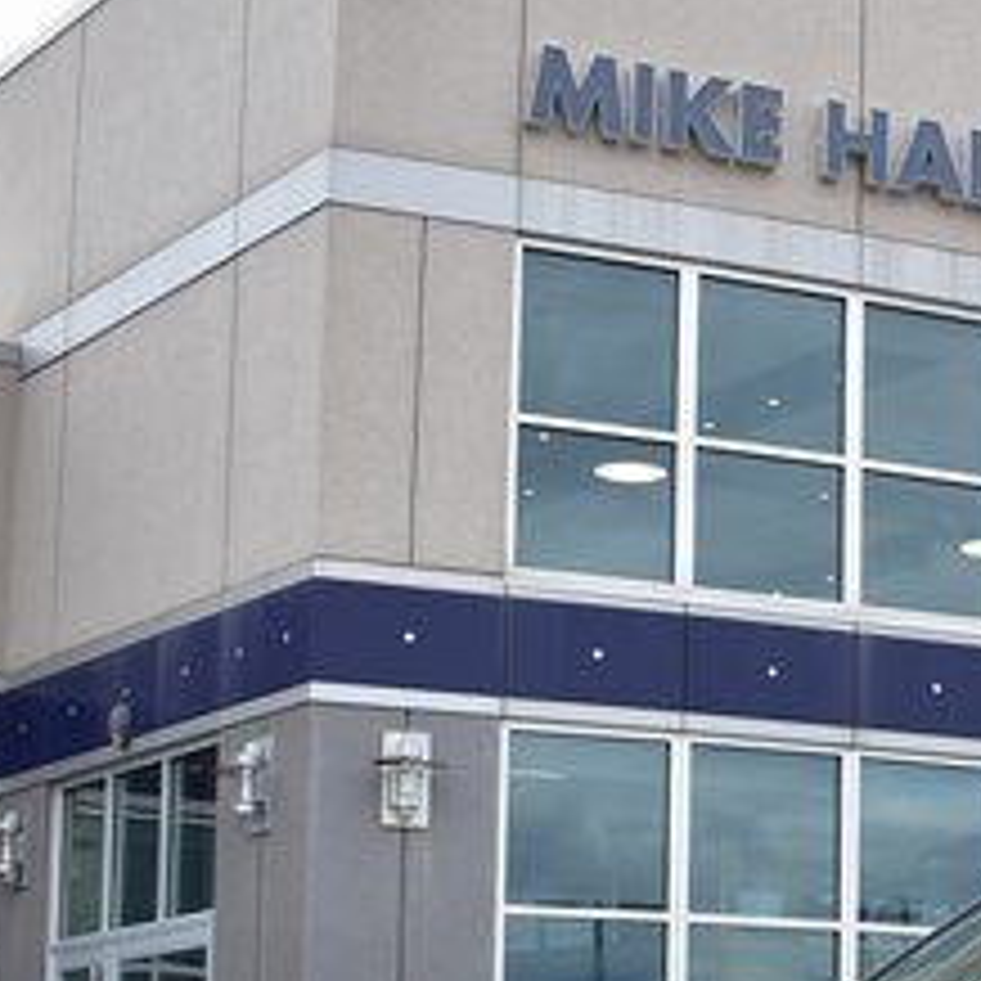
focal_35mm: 90
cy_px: 927
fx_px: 2886
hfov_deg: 18.2
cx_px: 1224
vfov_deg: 18.9
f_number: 5.6
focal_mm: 24
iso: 100
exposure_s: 1/125
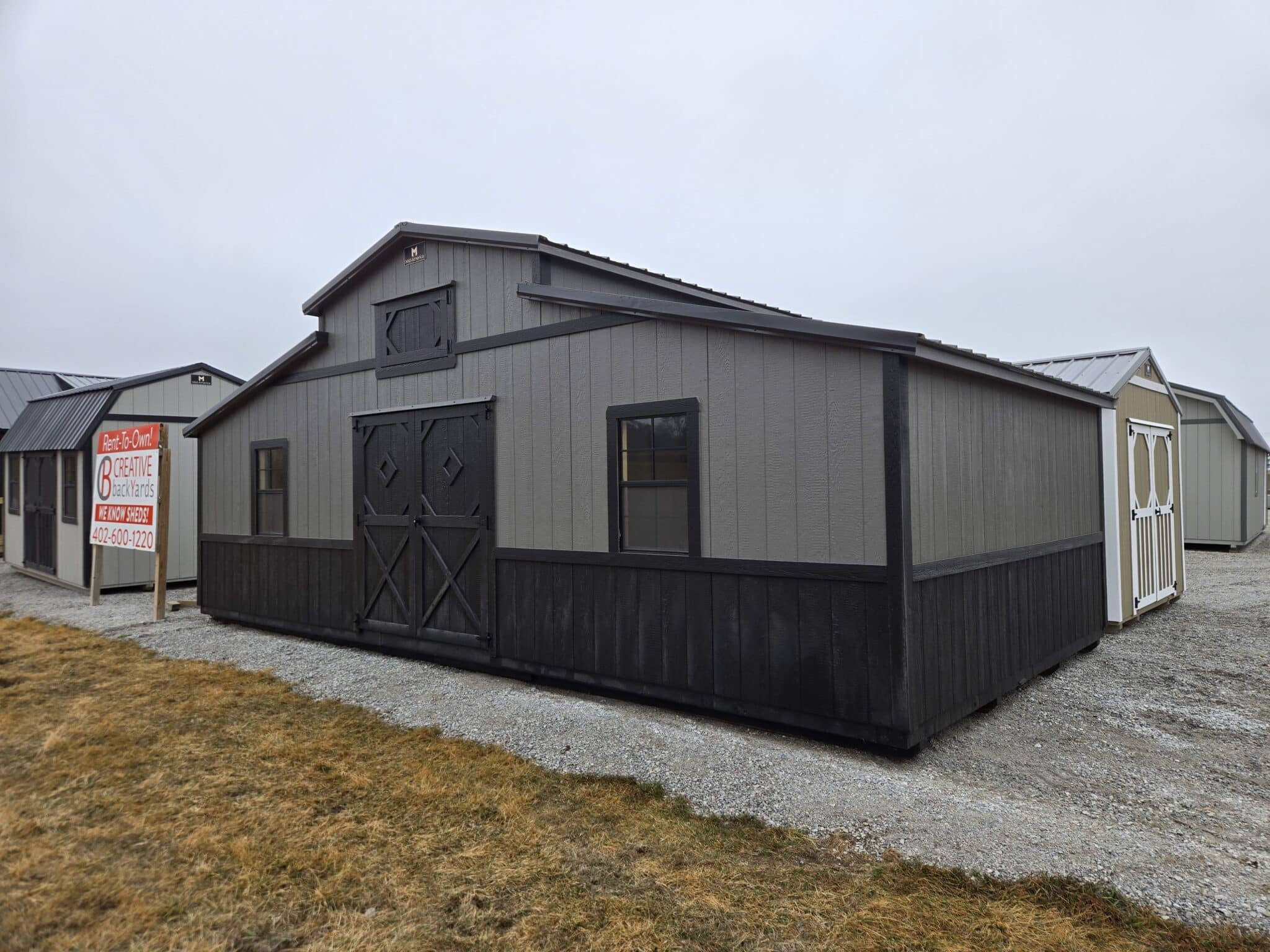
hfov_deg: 73.9
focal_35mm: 23
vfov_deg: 58.9
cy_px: 476
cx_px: 635
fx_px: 844
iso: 25
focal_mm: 5.4
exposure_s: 1/472
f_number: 1.8
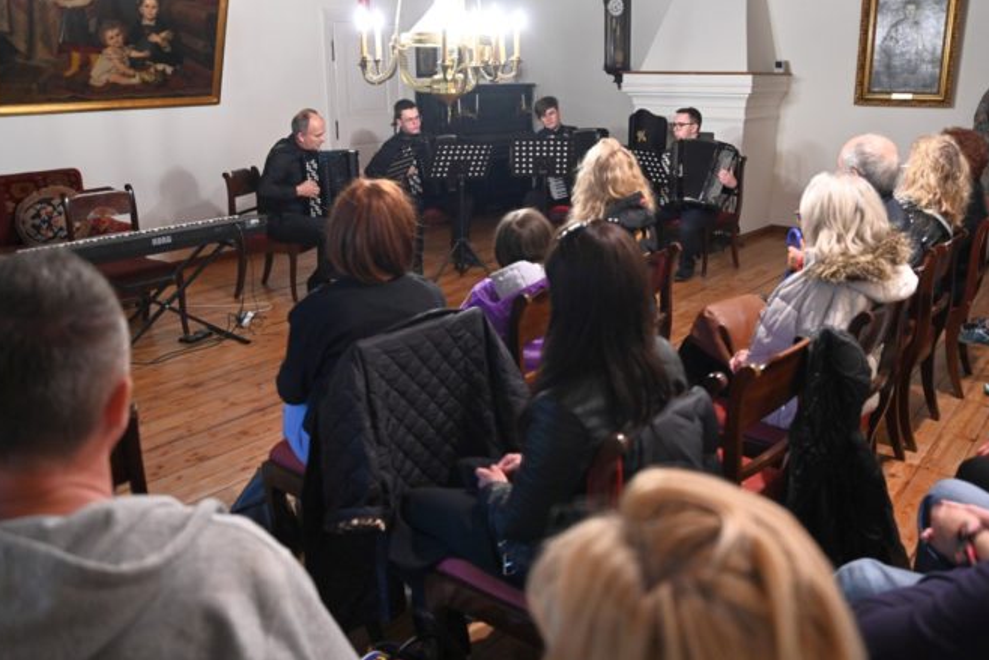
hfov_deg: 65.4
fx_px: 769
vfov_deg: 46.3
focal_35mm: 28
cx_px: 520
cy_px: 287
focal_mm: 24
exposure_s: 1/60
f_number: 2.8
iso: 2500
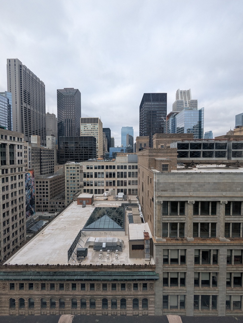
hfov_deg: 78.2
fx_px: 149
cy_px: 162
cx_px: 122
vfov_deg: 94.4
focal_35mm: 16
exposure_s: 1/557
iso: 53
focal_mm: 2.35
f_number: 2.2
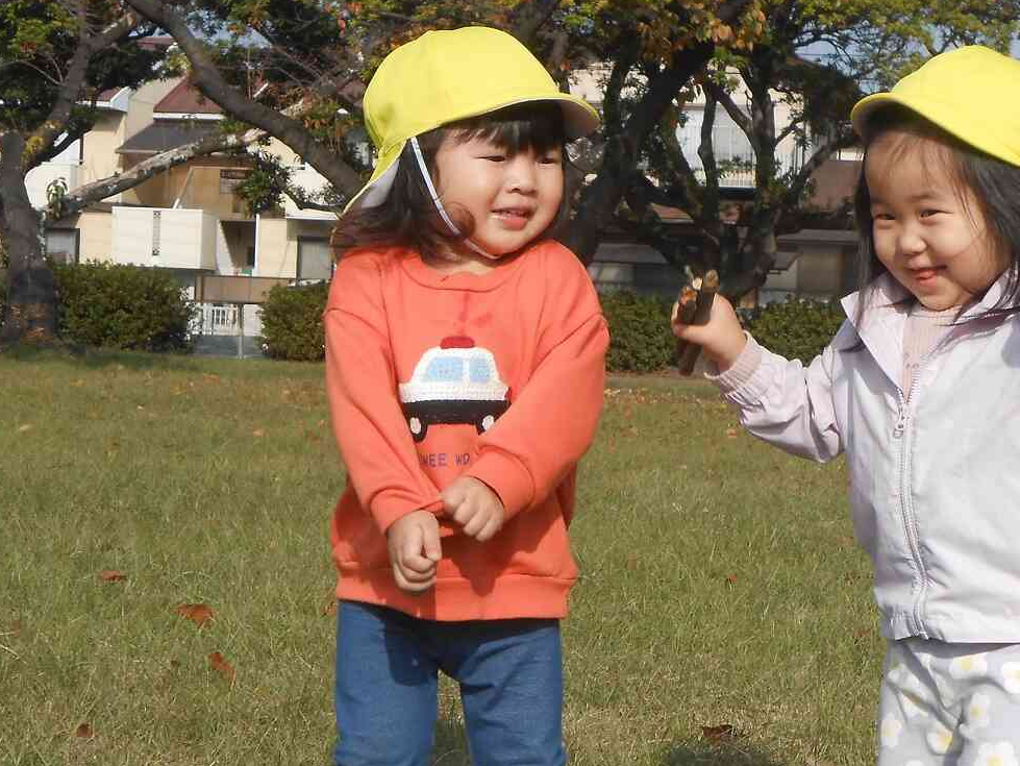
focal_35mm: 83
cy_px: 385
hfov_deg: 23.4
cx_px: 701
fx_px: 2447
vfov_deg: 17.8
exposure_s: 1/500
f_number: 4.8
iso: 80
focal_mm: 8.8
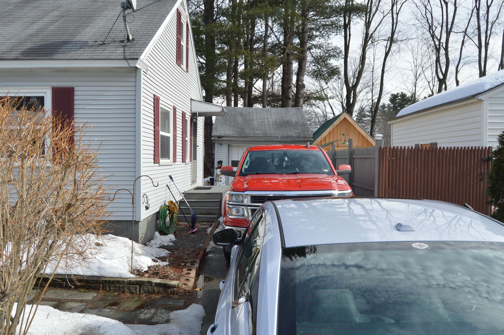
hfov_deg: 62.0
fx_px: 420
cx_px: 252
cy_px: 168
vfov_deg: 43.5
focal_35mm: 30
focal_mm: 20
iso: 200
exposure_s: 1/320
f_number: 9
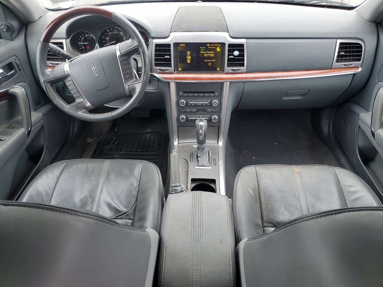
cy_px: 144
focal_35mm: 26
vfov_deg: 53.1
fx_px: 288
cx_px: 192
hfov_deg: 67.3
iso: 77
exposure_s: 1/120
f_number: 1.5
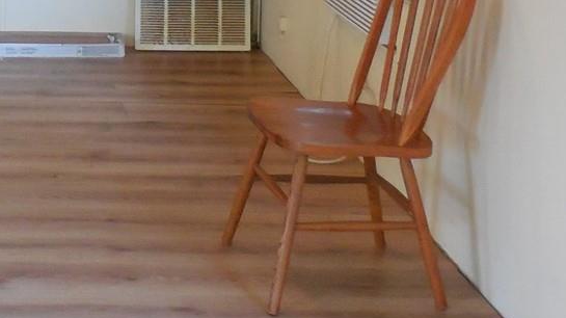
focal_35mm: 80
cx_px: -1
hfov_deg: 25.2
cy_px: -159
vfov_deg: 14.1
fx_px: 1200
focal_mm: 4.5
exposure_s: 1/30
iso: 400
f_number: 3.1
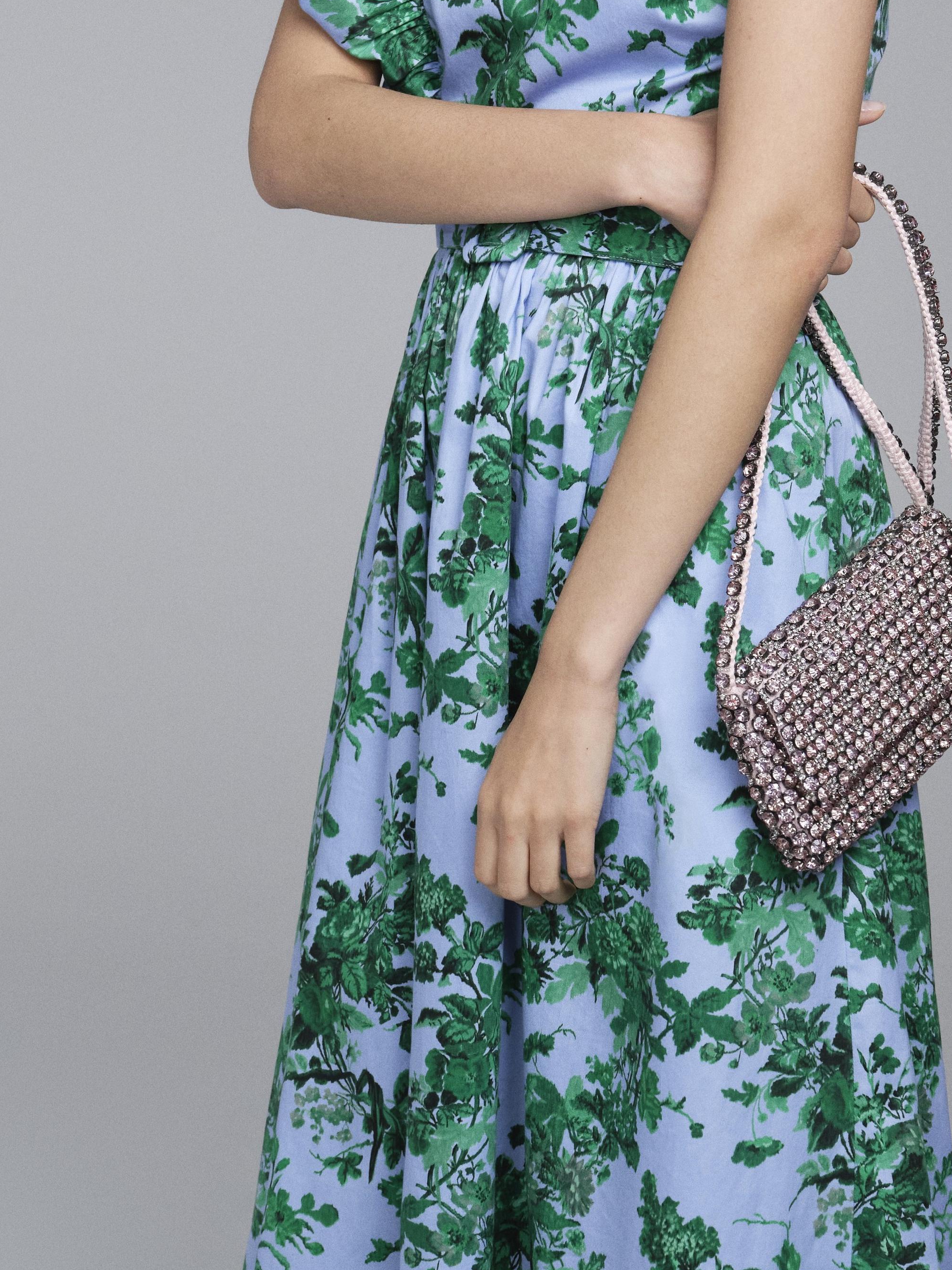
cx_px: 534
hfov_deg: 12.7
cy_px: 550
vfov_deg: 16.8
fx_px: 4291
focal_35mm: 117
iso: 1600
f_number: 5.6
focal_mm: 49.8
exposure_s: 1/500
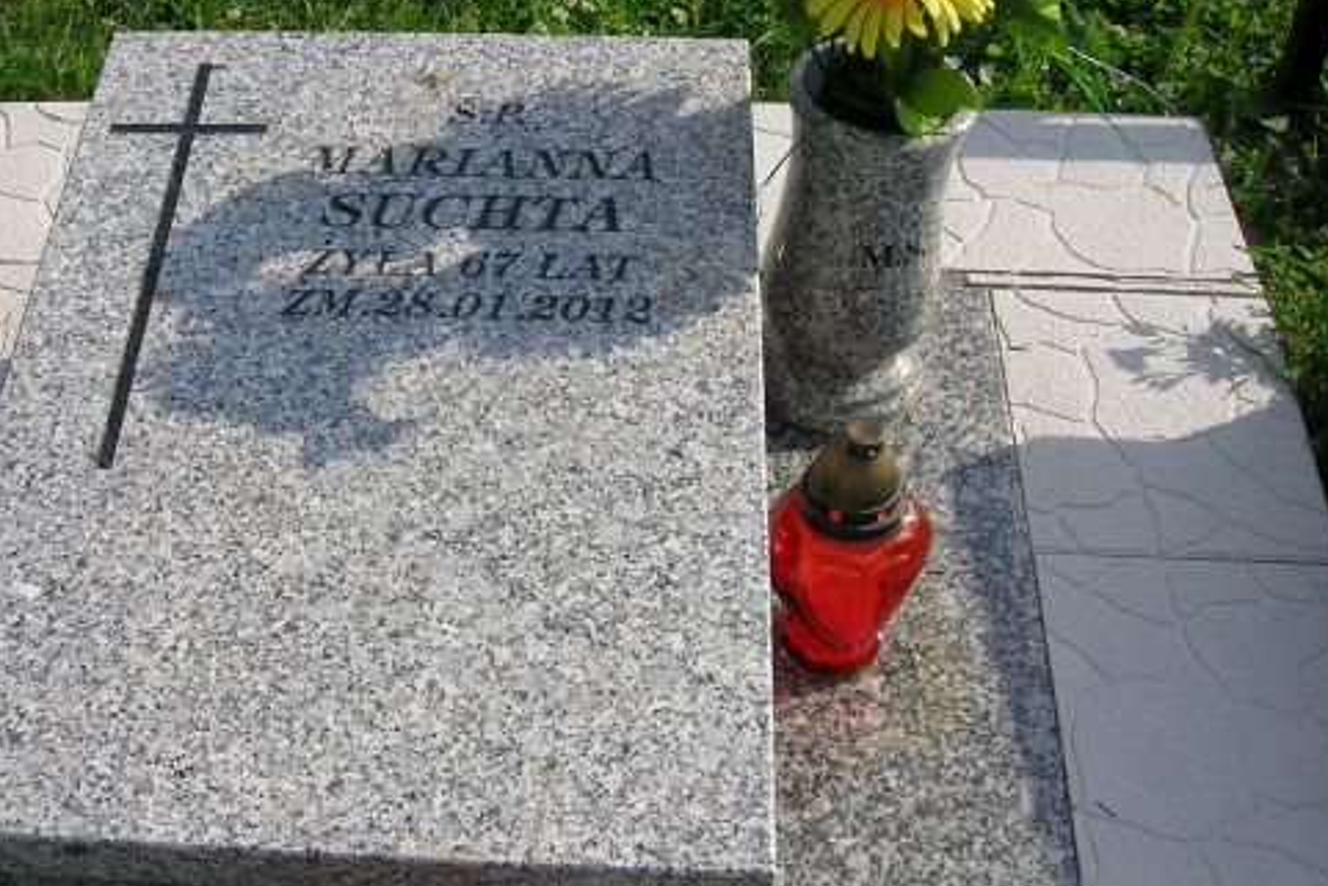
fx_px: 1734
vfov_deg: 28.7
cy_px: 465
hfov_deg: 41.5
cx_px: 480
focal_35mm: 47
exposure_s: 1/310
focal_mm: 5.7
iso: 50
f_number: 4.9
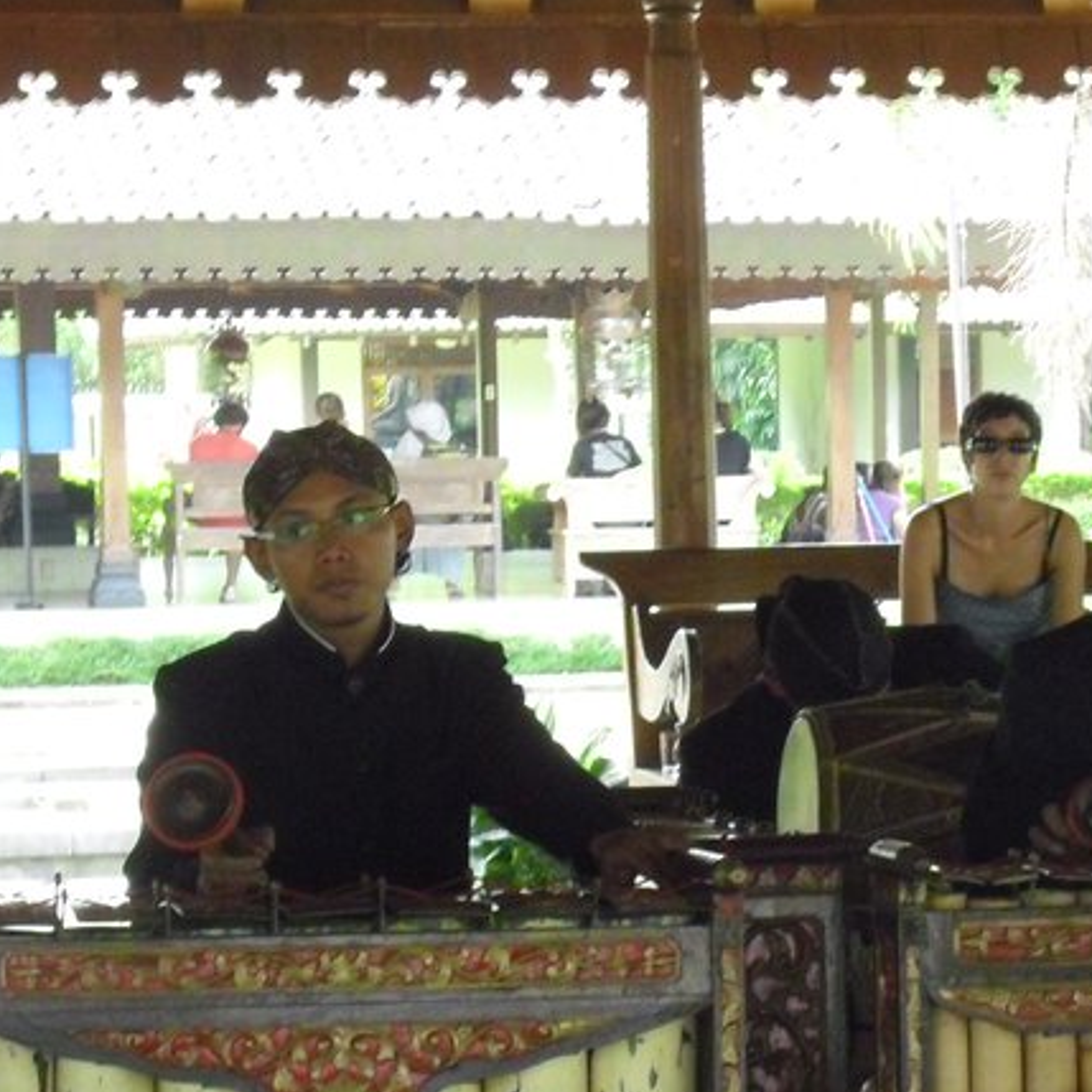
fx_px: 6995
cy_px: 848
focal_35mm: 196
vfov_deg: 8.9
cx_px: 886
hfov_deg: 8.9
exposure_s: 1/80
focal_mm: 15.3
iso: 400
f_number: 4.7
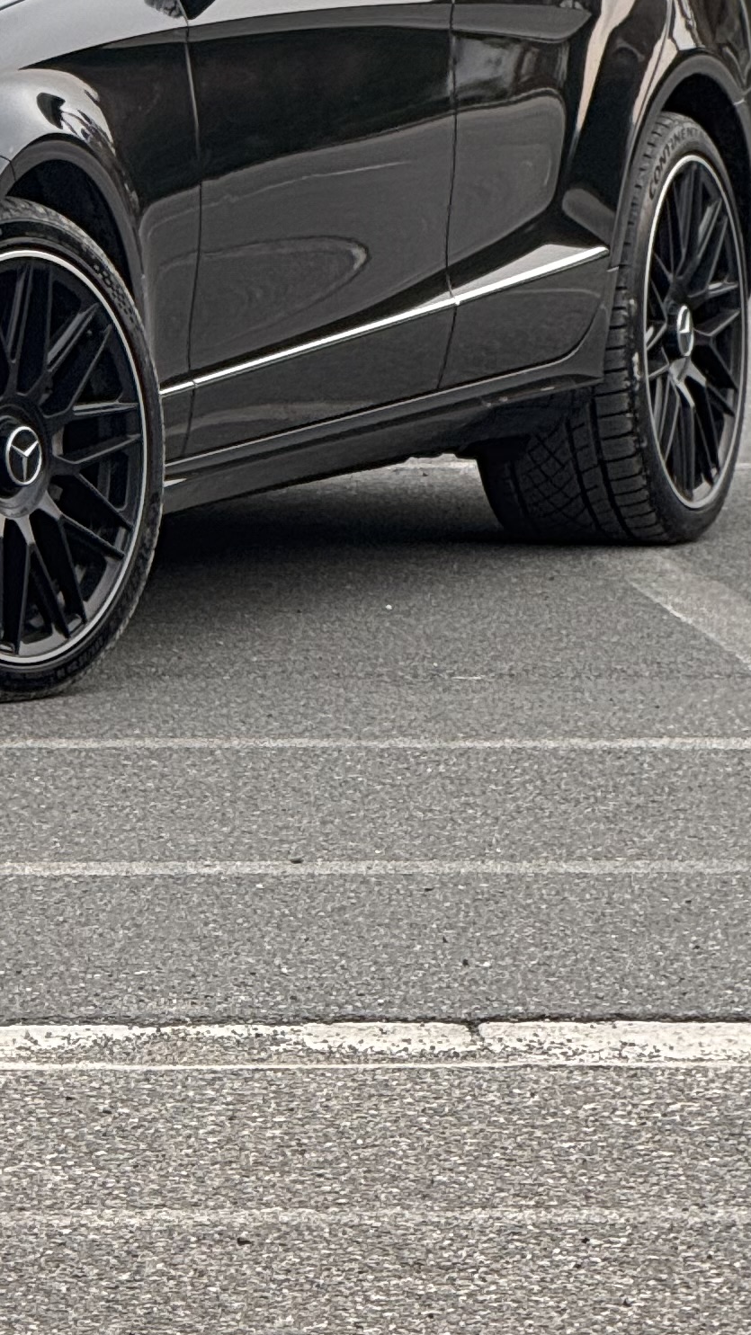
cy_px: -86
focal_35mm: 355
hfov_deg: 3.4
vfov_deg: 6.1
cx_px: -309
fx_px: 12571
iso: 64
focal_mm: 15.66
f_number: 2.8
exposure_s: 1/385
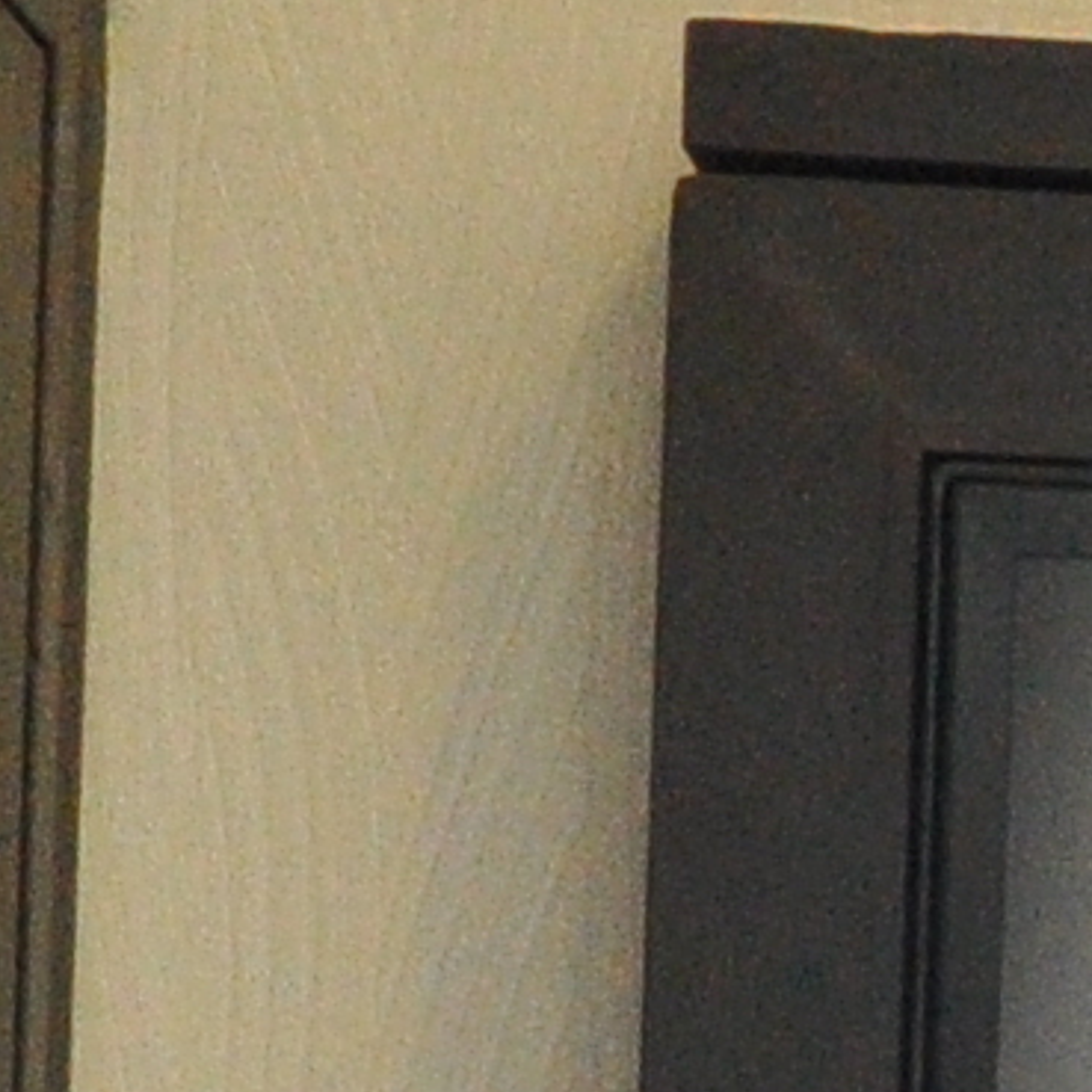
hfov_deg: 3.6
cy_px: 3895
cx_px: 3418
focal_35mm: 474
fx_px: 16917
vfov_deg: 3.6
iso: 1250
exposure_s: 1/30
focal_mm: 32
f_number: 5
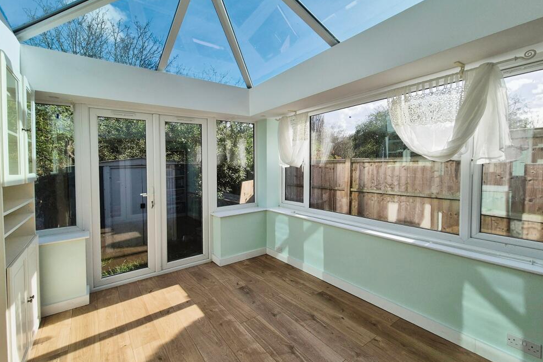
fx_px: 211
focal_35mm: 14
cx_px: 264
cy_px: 207
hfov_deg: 104.2
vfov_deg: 80.8
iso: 50
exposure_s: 1/1508
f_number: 2.2
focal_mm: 2.2
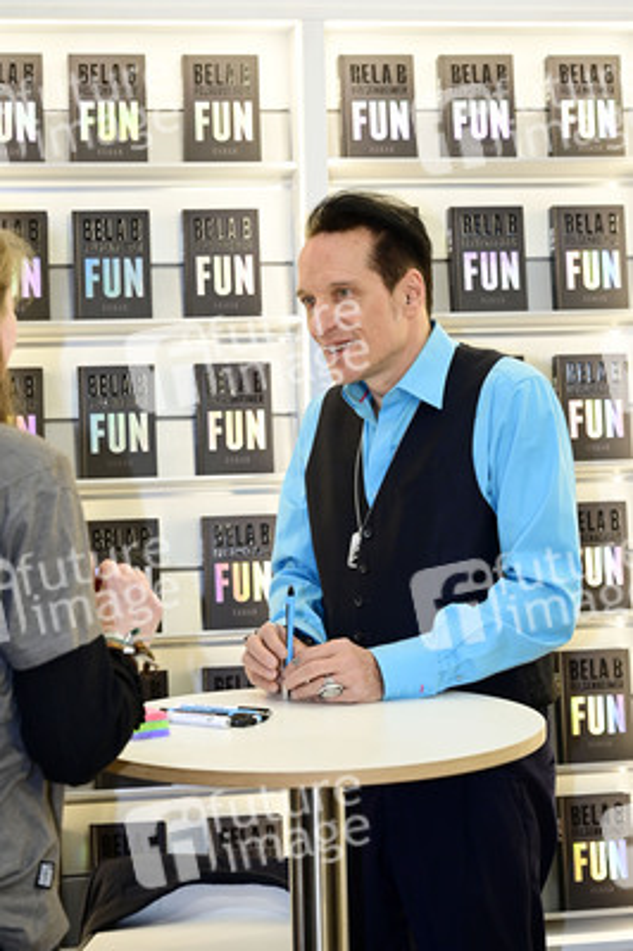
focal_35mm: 70
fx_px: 1849
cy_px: 476
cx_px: 316
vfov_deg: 28.9
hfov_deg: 19.4
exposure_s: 1/200
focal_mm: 70
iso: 1600
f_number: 5
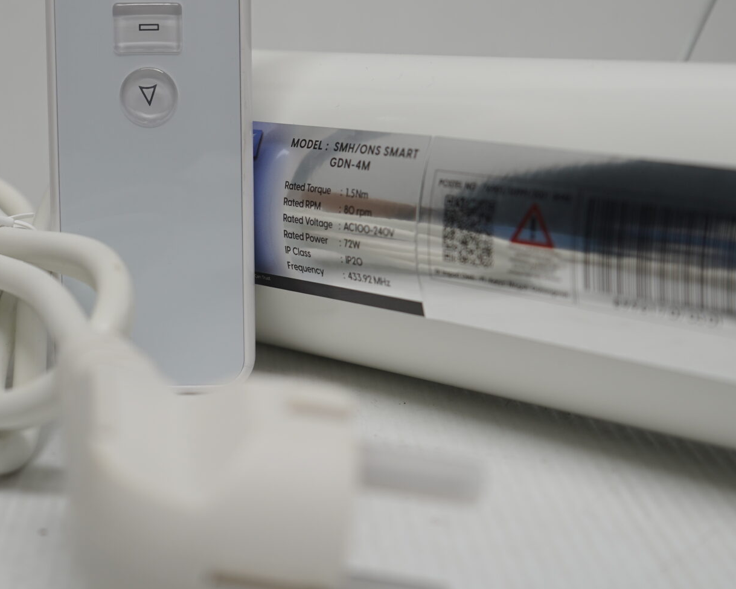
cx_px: 354
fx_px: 1503
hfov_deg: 27.5
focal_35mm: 69
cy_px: 95
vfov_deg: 21.8
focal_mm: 35
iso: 200
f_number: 4.5
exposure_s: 1/160
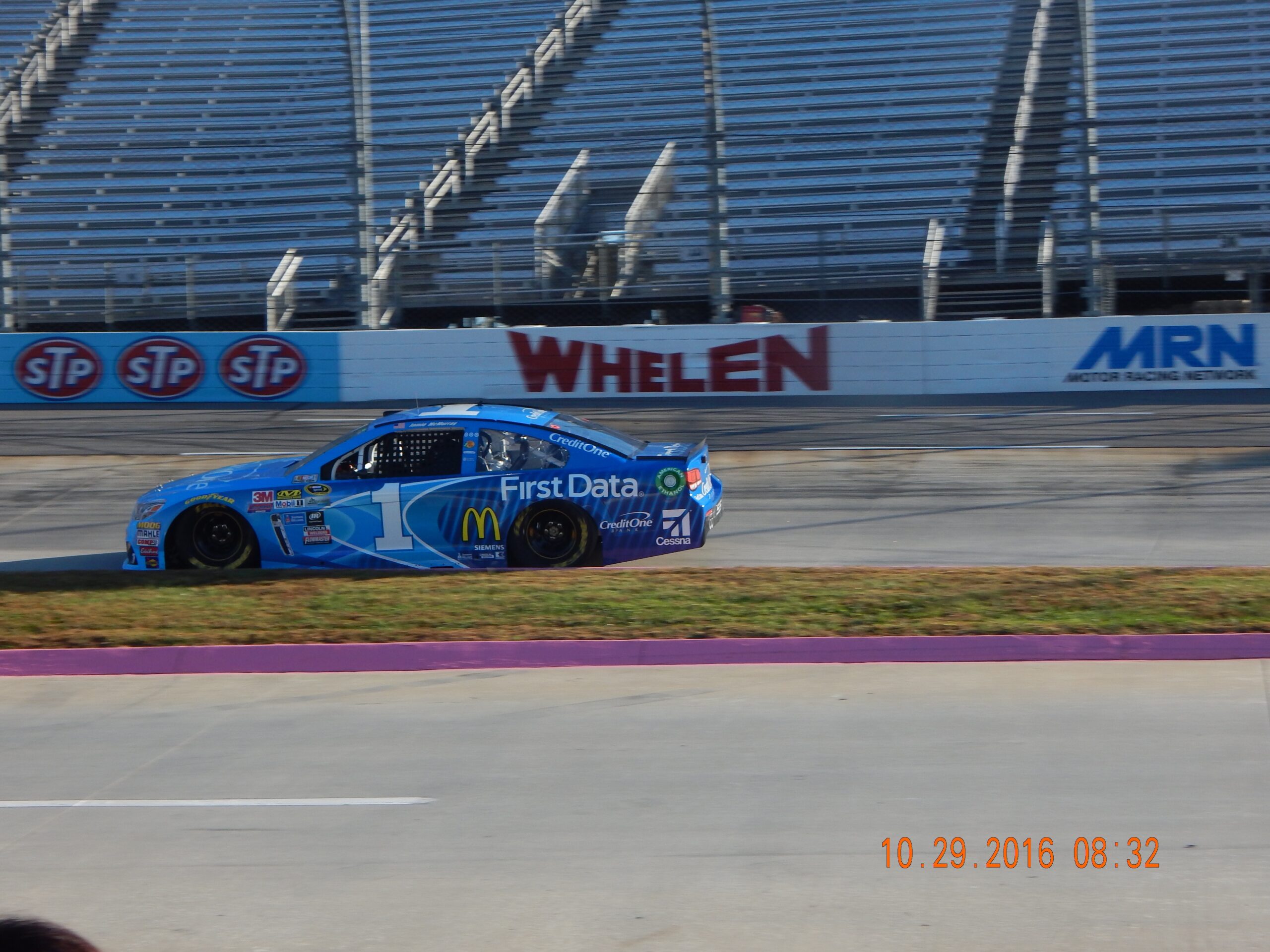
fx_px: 2531
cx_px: 635
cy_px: 476
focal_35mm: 69
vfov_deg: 21.3
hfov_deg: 28.2
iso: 125
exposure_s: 1/640
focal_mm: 12.3
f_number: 4.1
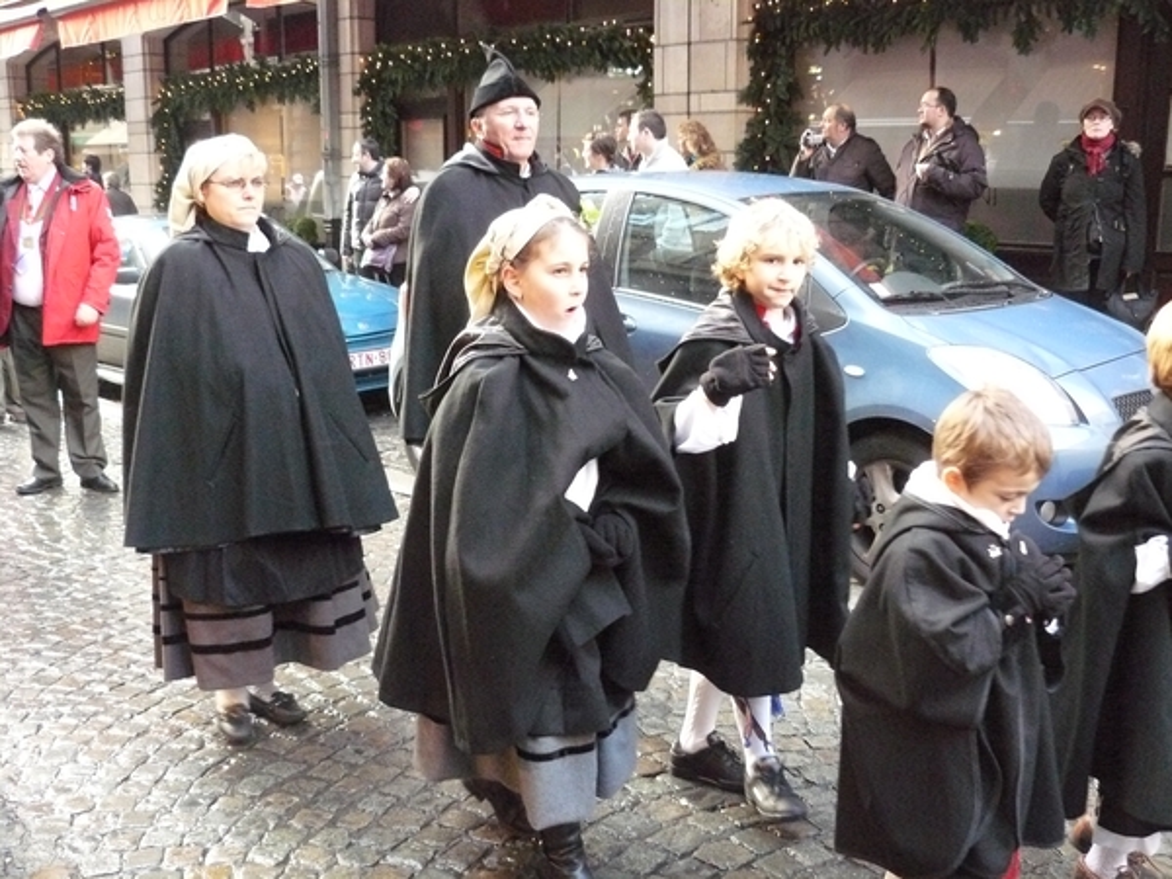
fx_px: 1219
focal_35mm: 36
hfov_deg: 51.4
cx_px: 586
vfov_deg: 39.7
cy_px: 440
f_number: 2.8
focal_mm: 6
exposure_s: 1/60
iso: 800
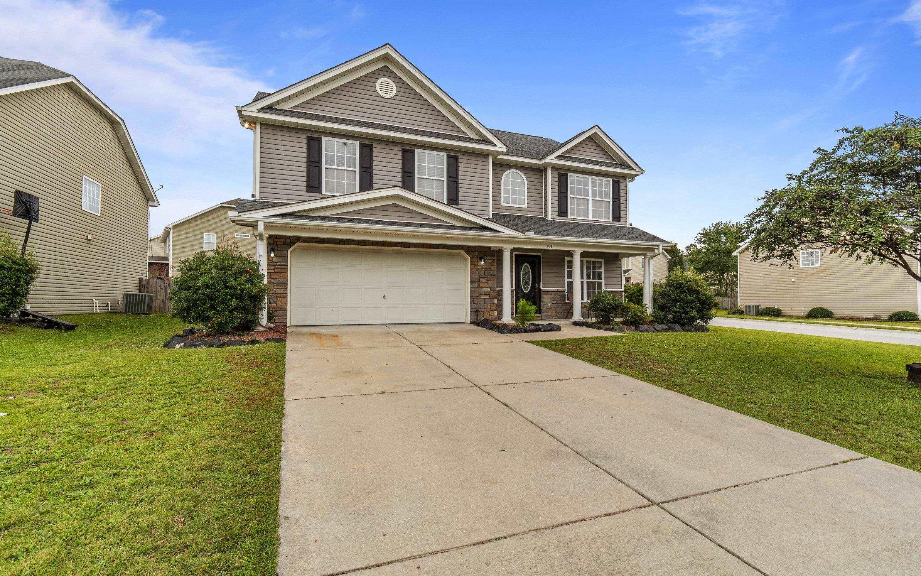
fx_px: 402
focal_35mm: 16
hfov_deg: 97.8
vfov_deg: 71.3
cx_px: 471
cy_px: 296
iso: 250
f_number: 8
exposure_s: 1/250
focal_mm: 10
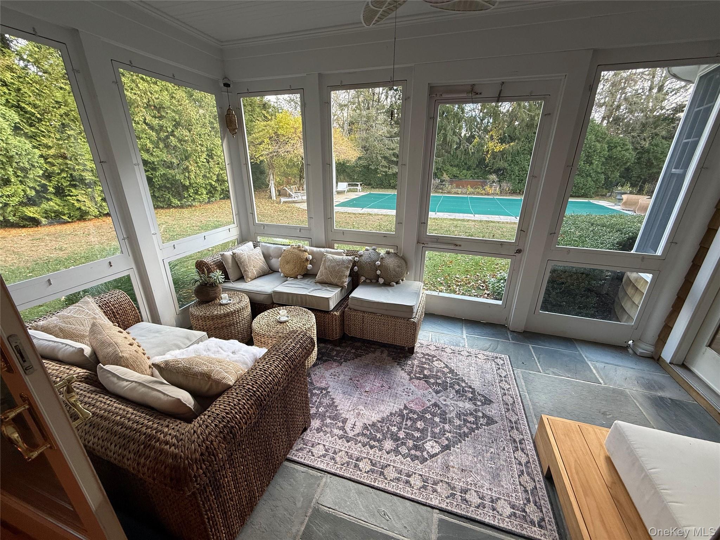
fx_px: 291
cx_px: 360
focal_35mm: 14
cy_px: 270
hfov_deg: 102.1
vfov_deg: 85.7
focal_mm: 2.22
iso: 100
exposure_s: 1/99
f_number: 2.2
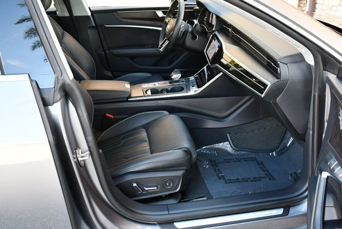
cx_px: 171
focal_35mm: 36
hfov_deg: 53.1
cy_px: 114
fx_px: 342
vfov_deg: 36.9
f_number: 3.5
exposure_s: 1/160
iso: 800
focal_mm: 18
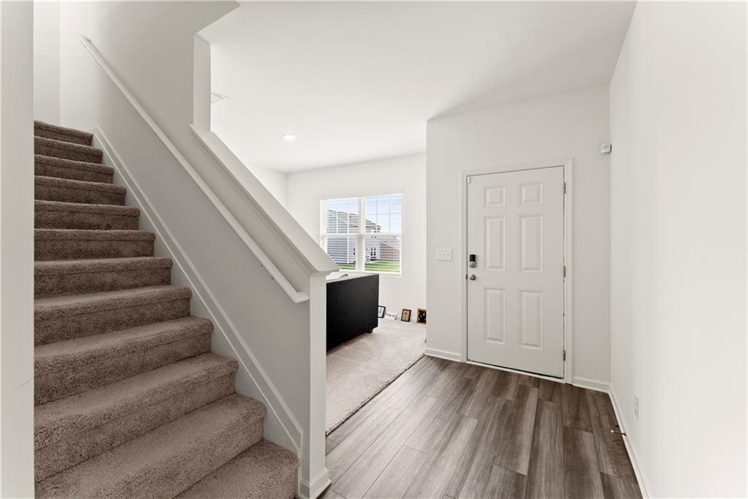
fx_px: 291
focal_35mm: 14
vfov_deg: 81.2
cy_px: 250
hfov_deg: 104.2
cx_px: 374
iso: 640
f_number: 10
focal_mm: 14
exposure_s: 1/3
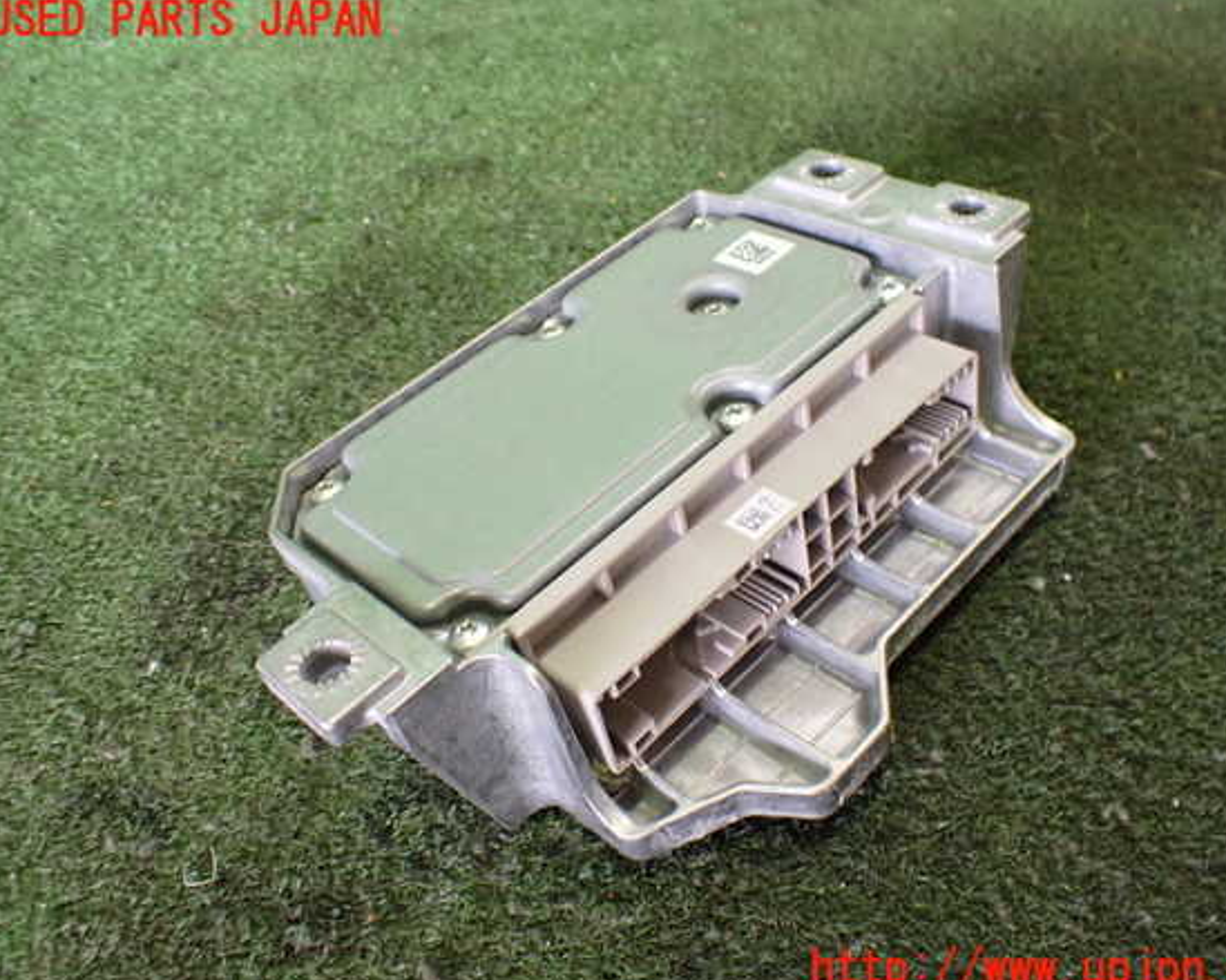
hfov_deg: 55.6
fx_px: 1161
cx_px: 645
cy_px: 496
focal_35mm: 32
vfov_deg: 45.8
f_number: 2.3
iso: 800
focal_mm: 5.4
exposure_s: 1/80
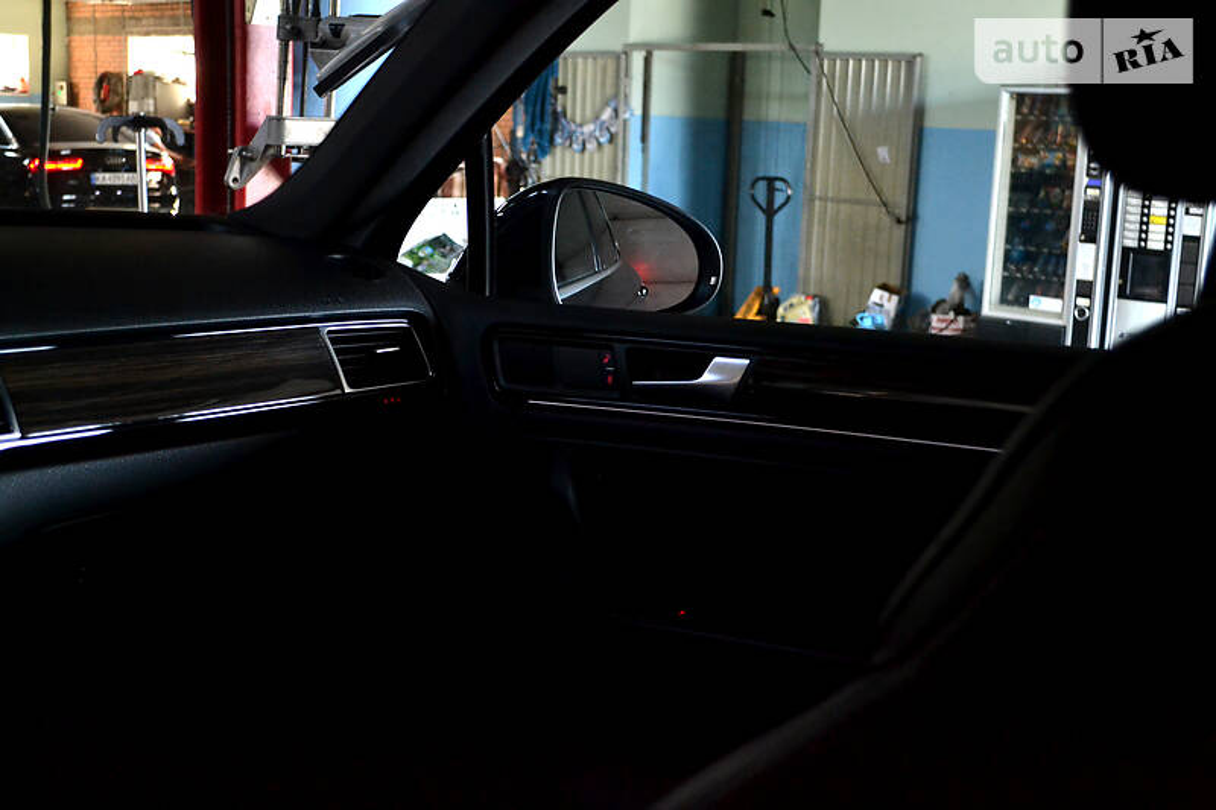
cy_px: 405
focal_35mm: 45
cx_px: 608
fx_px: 1520
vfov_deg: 29.9
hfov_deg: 43.6
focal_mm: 30
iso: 1600
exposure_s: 1/100
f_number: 4.5
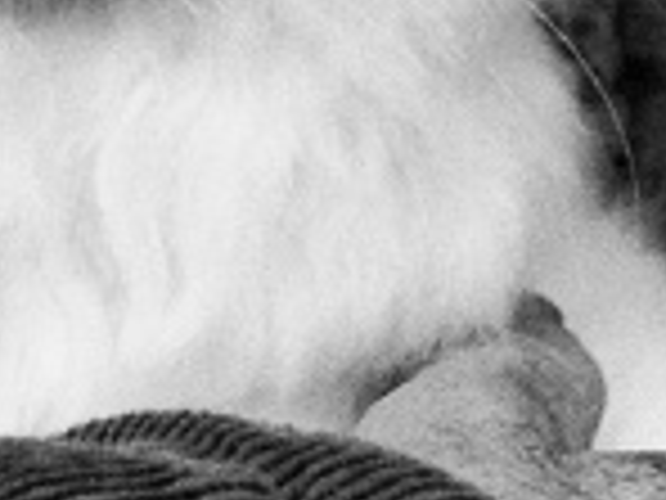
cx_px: -601
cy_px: -518
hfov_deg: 5.2
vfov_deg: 3.9
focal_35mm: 373
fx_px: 7176
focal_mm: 32
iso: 640
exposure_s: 1/4000
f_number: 4.2
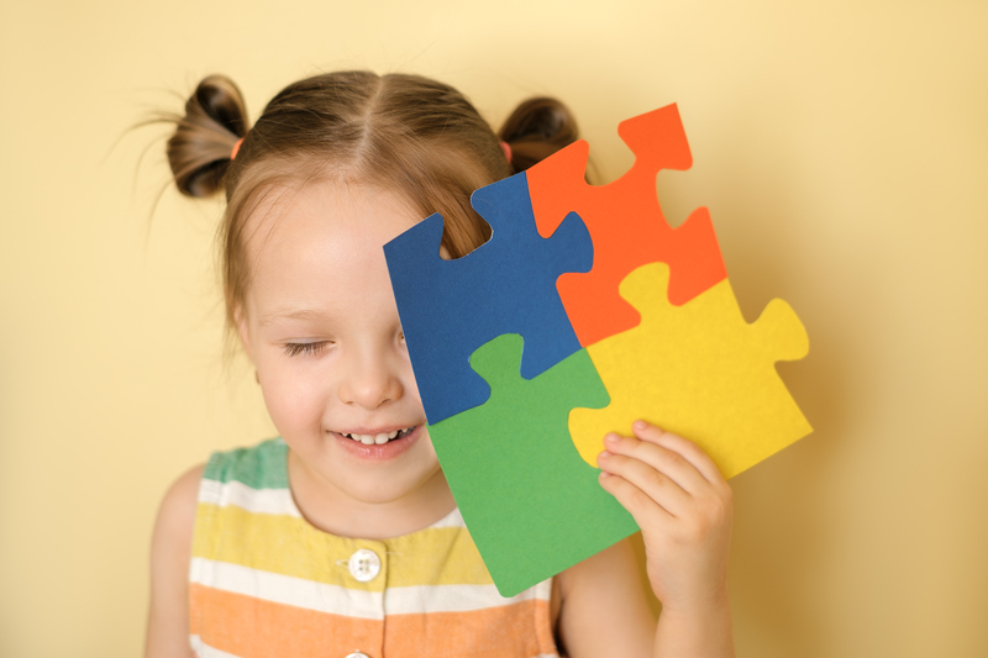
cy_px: 329
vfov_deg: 25.5
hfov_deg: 37.5
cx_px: 494
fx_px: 1454
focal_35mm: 53
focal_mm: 35
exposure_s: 1/250
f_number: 2
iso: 160
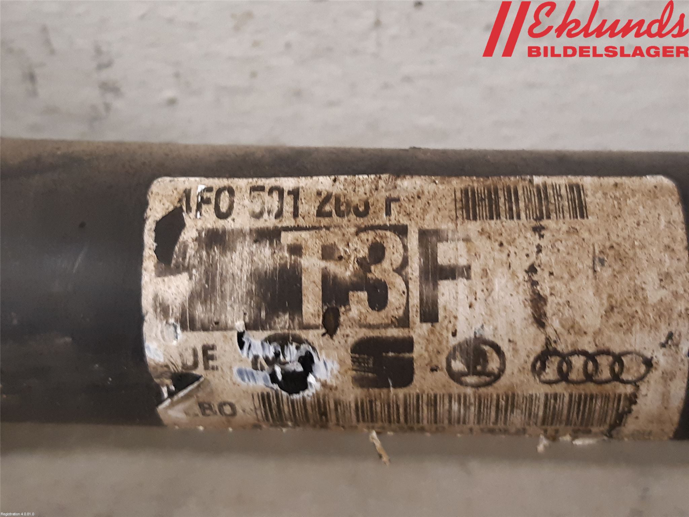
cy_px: 258
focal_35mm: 26
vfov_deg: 53.1
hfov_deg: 67.3
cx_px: 344
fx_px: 518
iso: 250
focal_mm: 3.93
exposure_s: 1/33
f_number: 1.7
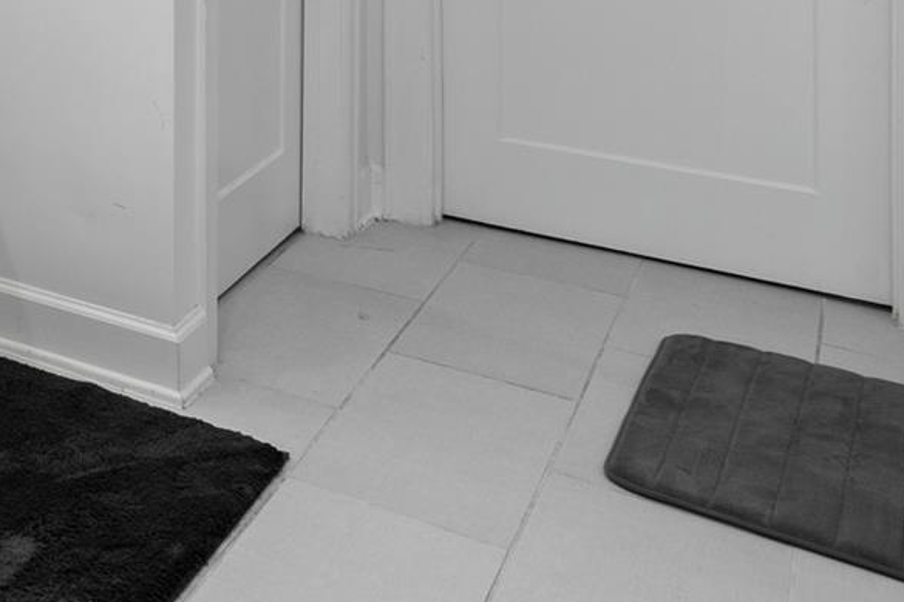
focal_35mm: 56
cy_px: -297
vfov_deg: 20.7
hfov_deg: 27.0
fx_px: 1406
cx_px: -397
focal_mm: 16
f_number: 9
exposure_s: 1/1.67
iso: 200
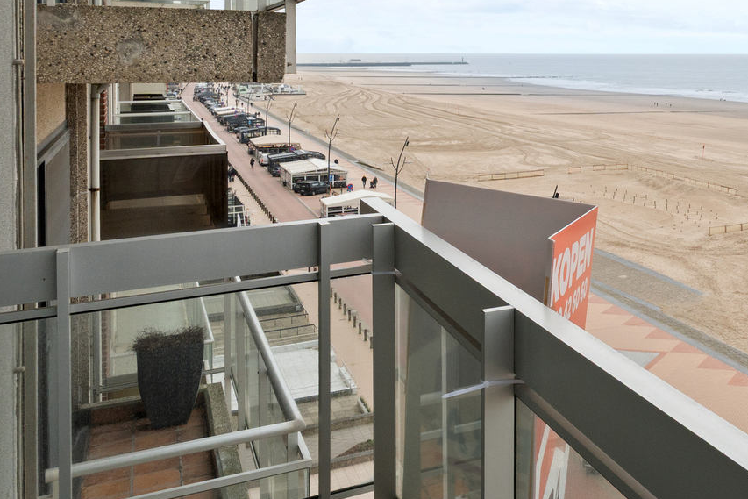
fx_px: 935
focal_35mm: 45
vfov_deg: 28.5
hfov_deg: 35.6
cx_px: 866
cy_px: 31
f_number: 11
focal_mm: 16
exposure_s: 1/200
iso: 500
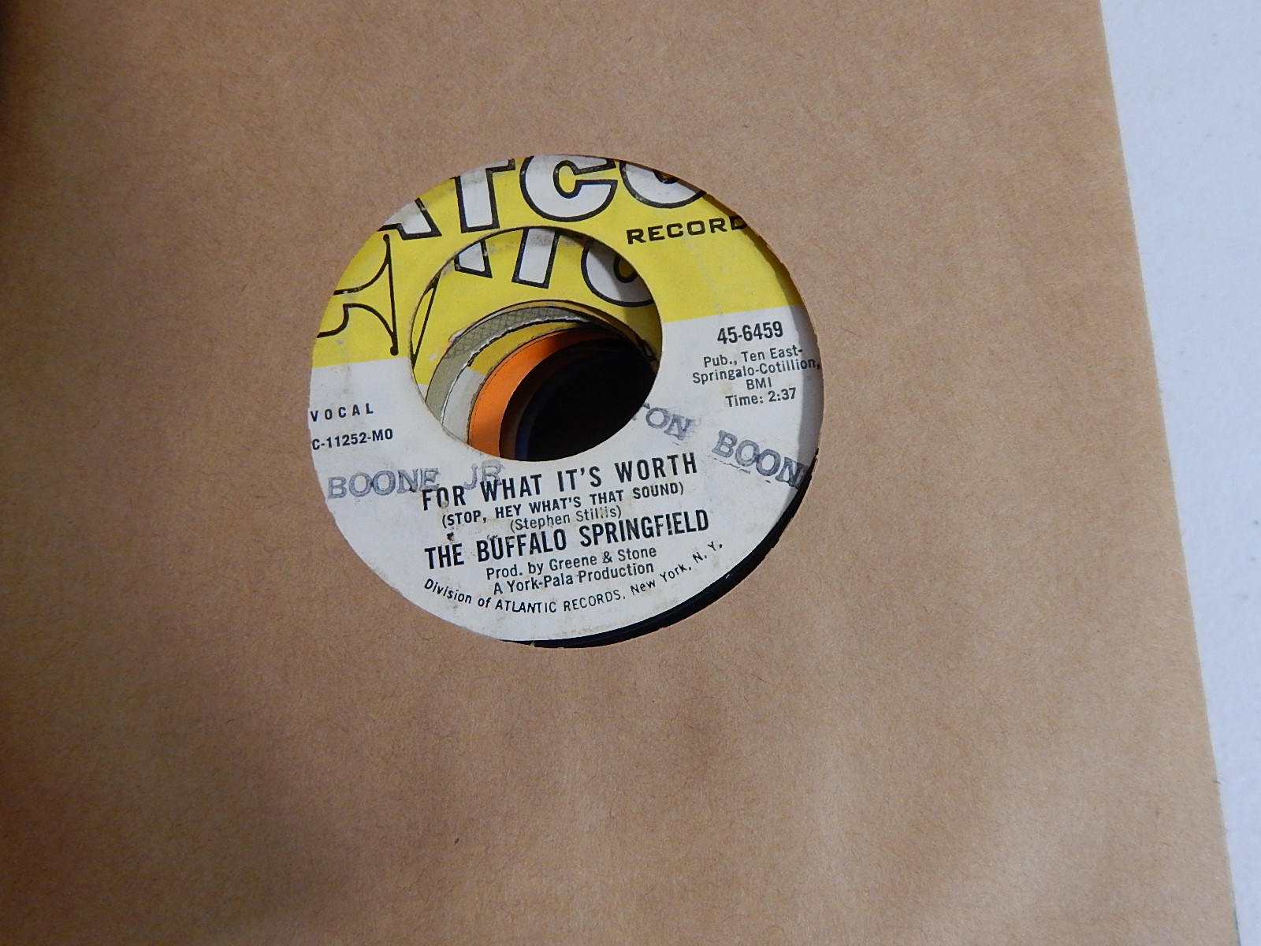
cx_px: 630
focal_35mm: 25
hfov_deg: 69.4
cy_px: 473
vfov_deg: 54.9
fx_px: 911
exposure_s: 1/60
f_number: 3.1
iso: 400
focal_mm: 4.5
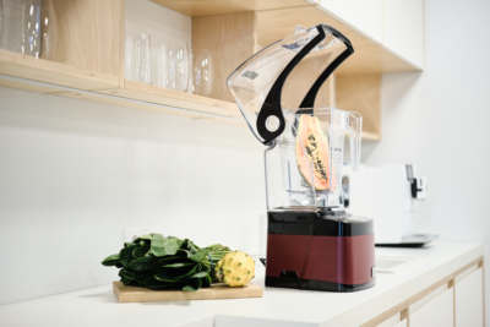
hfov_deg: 39.6
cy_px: 164
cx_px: 245
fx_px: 681
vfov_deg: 27.0
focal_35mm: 50
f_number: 1.6
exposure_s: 1/140
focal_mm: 33
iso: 400
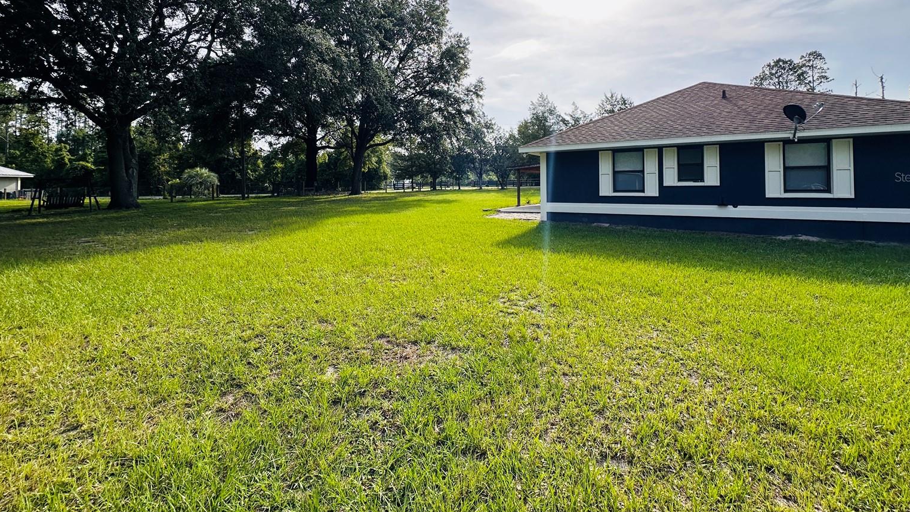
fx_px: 386
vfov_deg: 65.6
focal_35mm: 16
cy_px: 177
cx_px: 474
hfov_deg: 99.3
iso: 50
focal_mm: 2.22
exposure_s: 1/1014
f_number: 2.2
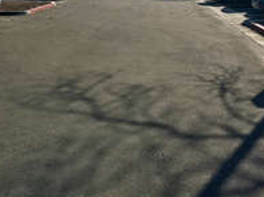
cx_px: 99
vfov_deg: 24.2
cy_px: 27
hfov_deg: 32.6
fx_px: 449
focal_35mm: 59
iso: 25
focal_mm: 4.15
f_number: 2.2
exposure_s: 1/2959
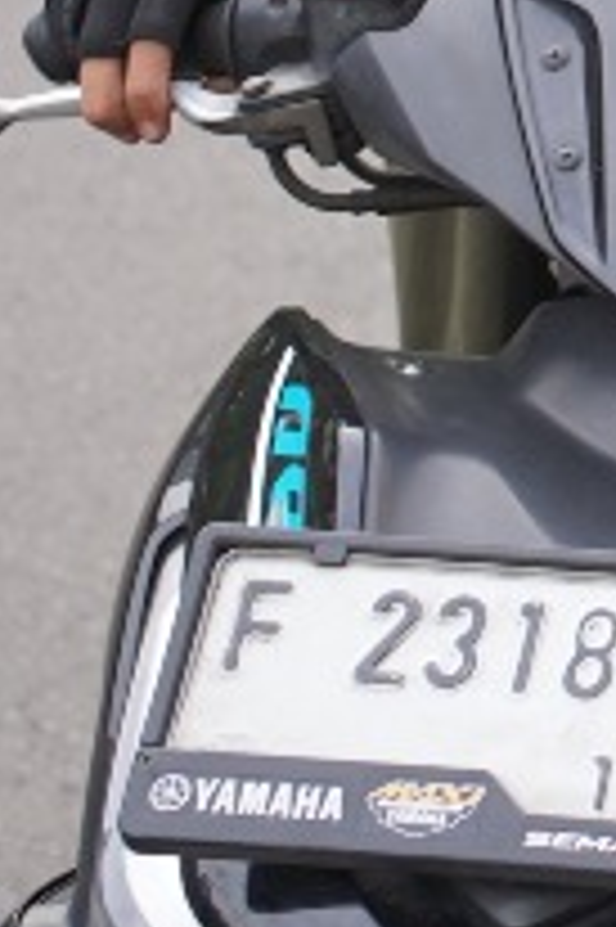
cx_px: 1542
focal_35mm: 204
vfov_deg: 9.9
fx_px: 5244
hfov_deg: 6.4
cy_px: -346
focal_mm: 35
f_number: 4
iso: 160
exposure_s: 1/160
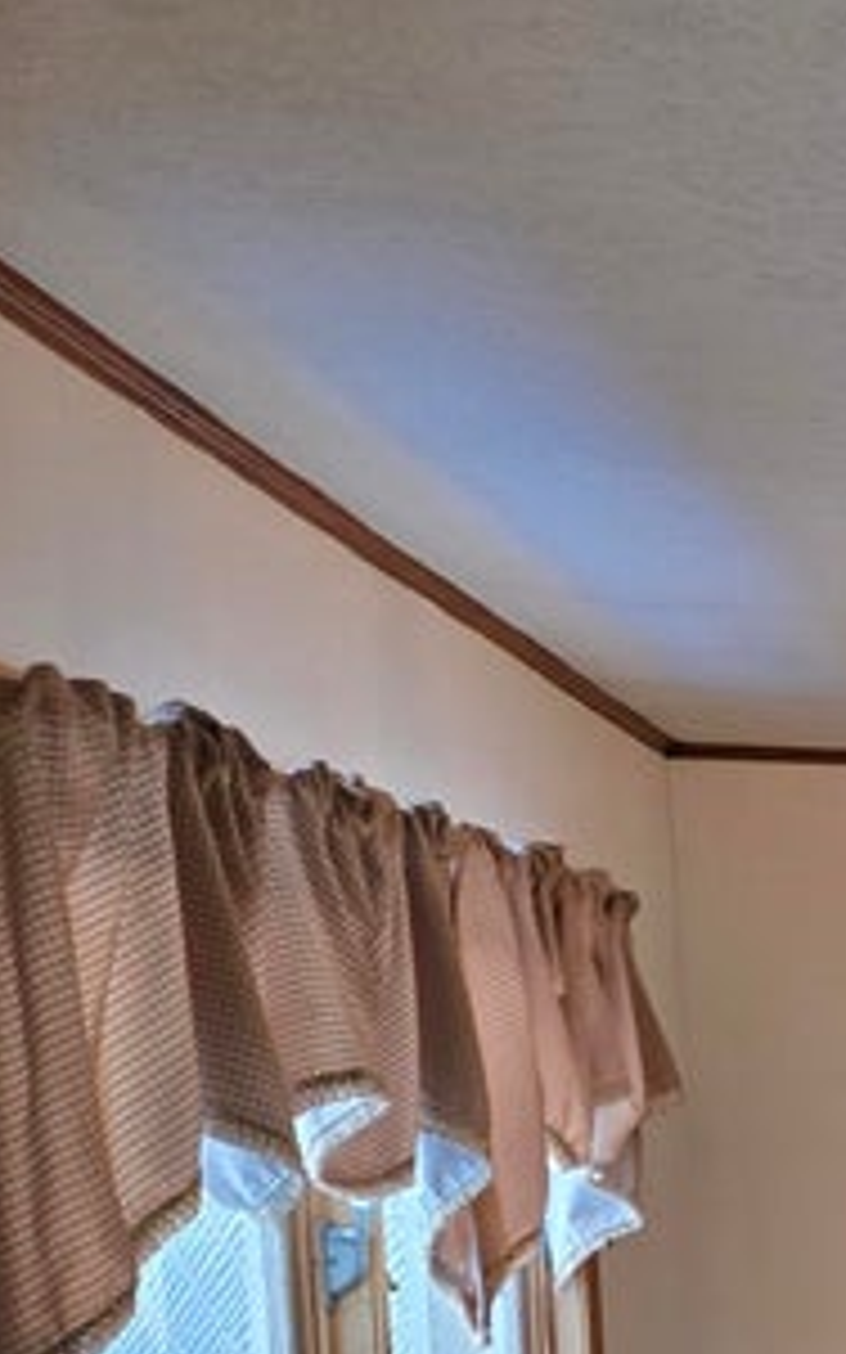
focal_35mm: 69
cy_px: 1323
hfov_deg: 14.2
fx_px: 2547
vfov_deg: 28.2
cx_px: 1901
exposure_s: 1/120
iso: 125
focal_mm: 5.4
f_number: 1.8
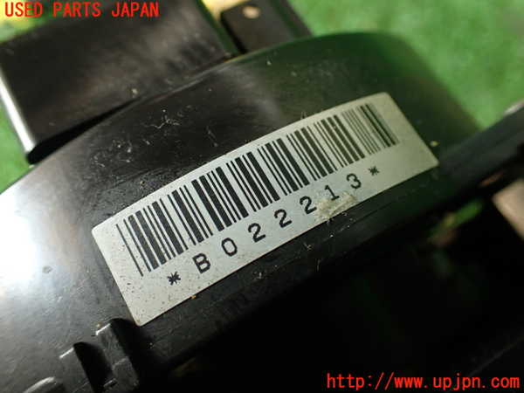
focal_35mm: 32
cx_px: 262
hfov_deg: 56.8
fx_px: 484
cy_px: 196
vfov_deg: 44.2
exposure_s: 1/30
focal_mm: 5.79
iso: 200
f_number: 2.4
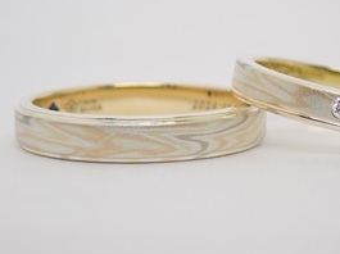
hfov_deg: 15.0
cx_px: 227
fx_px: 1285
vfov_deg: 11.3
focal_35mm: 131
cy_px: 107
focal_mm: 13.65
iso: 200
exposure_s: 1/125
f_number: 4.1
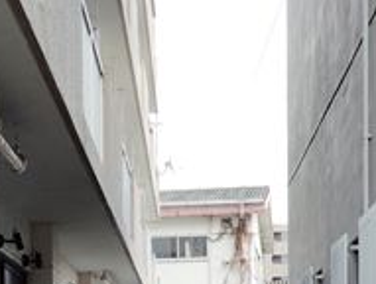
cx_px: 132
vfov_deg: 14.2
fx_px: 1056
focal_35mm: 97
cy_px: 438
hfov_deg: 20.1
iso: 50
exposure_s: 1/214
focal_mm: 4.25
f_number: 1.8
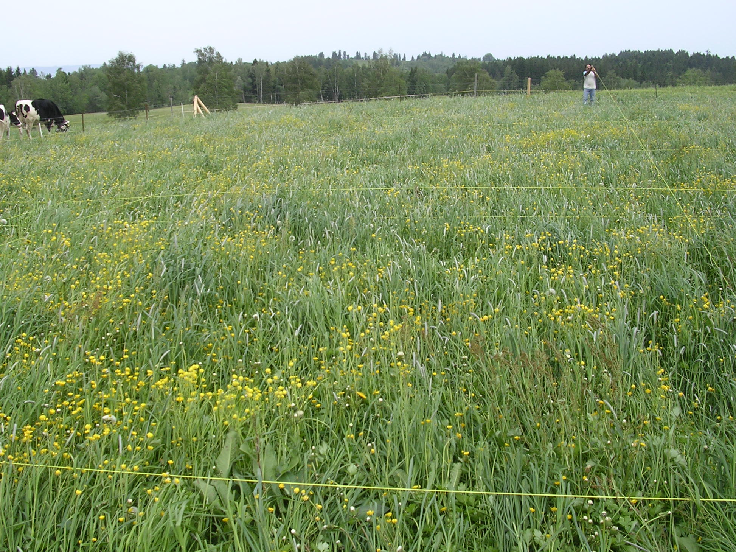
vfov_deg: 35.9
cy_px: 266
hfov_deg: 46.8
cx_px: 357
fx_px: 850
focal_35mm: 40
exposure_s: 1/143
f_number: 5.6
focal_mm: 5.8
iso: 100
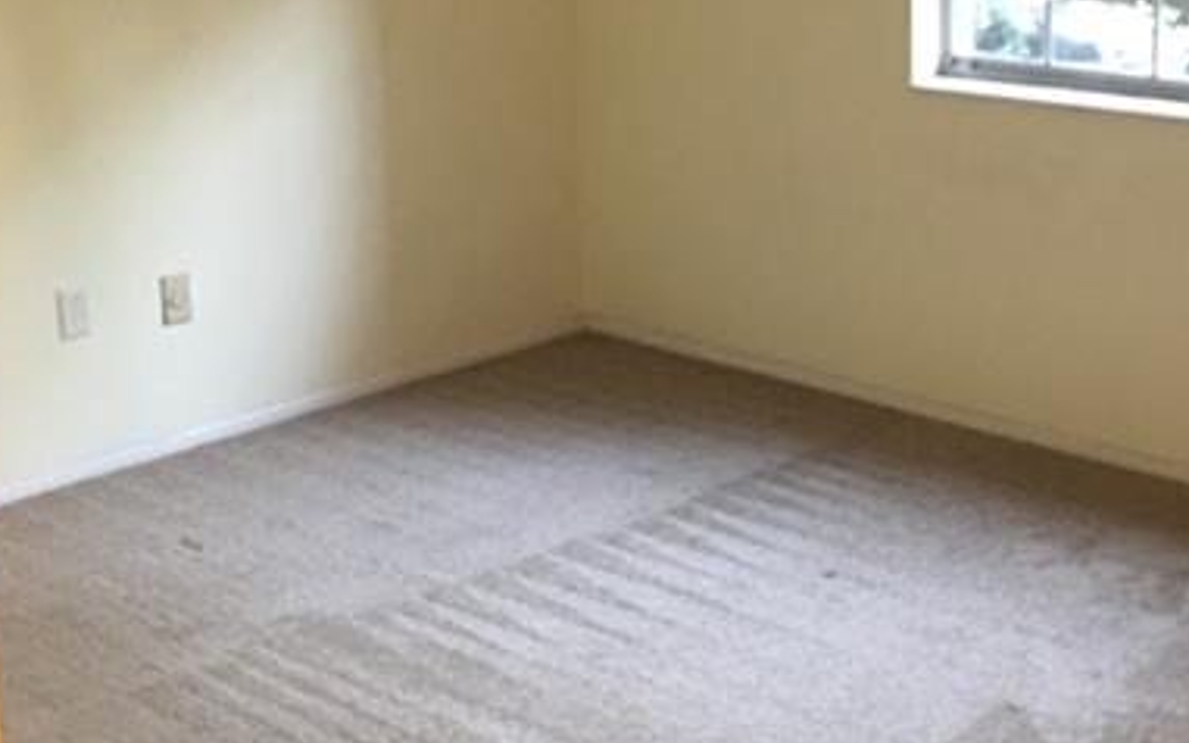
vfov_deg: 20.8
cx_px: 852
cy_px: 225
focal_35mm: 62
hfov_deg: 32.5
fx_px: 2009
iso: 250
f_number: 2.2
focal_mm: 4.15
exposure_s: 1/4
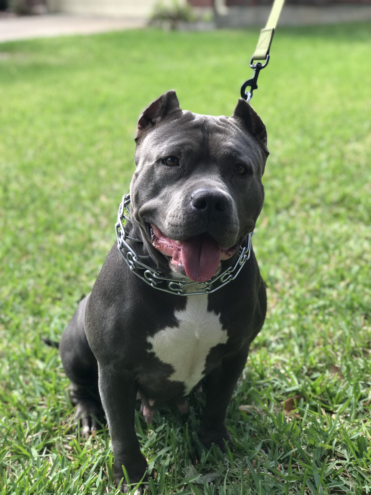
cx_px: 186
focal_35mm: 57
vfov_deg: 33.8
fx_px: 815
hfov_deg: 25.7
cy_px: 248
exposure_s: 1/190
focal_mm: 6.6
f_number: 2.8
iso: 20
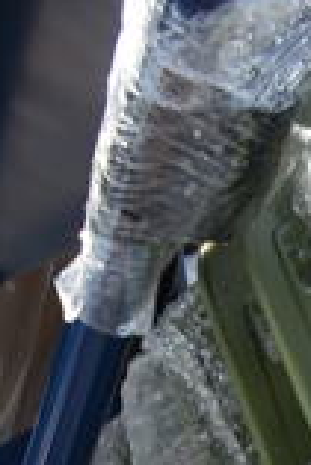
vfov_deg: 10.9
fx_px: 2030
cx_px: 847
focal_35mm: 157
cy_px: 1136
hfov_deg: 7.9
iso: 100
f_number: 7.1
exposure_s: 1/200
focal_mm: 18
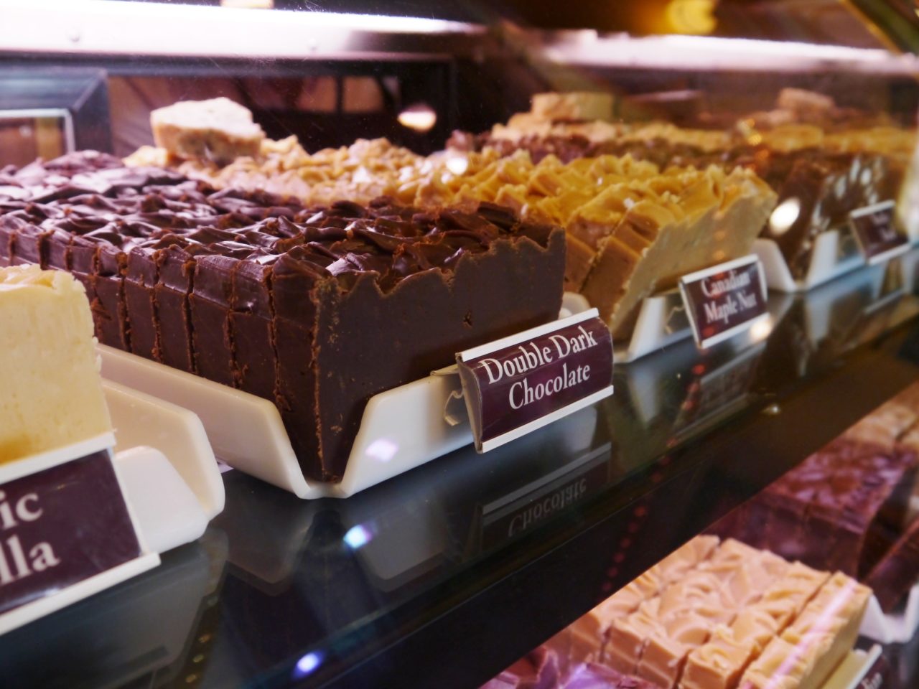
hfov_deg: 49.0
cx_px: 460
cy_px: 344
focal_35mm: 38
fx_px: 1009
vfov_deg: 37.7
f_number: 5
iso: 400
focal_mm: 19
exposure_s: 1/160
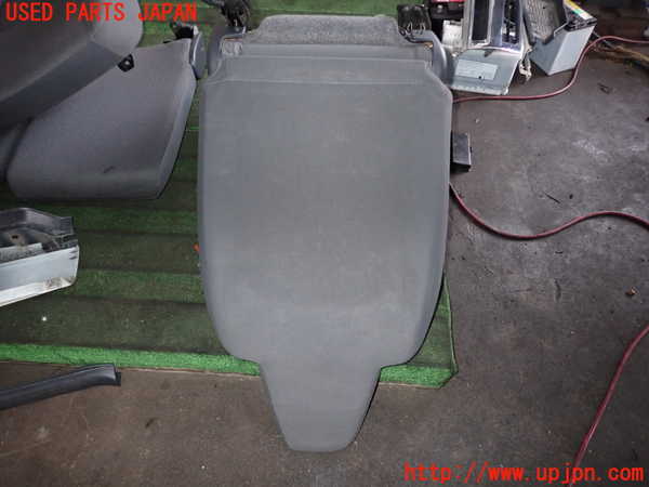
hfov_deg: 69.4
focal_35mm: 25
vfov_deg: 54.9
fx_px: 469
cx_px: 324
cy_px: 244
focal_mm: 4.5
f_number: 2
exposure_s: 1/100
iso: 400
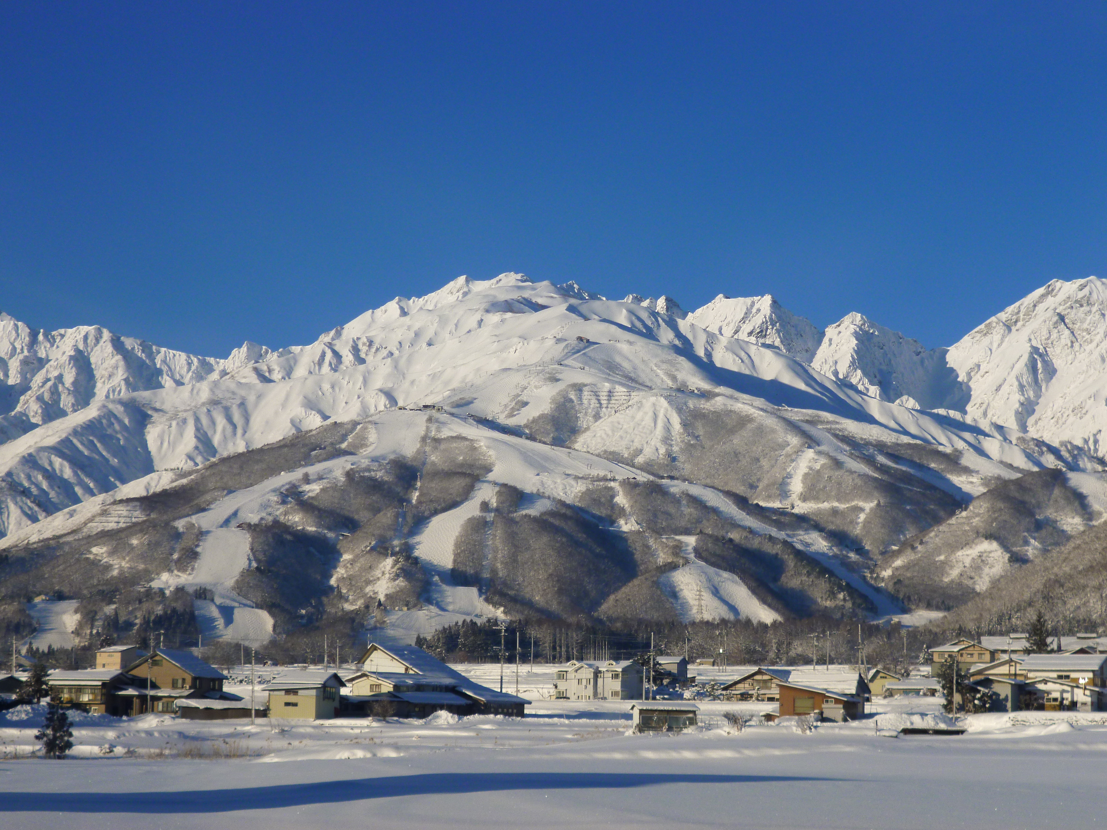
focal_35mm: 79
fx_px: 2526
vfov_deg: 18.7
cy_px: 411
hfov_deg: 24.7
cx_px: 548
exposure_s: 1/100
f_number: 16
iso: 125
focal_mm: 13.9
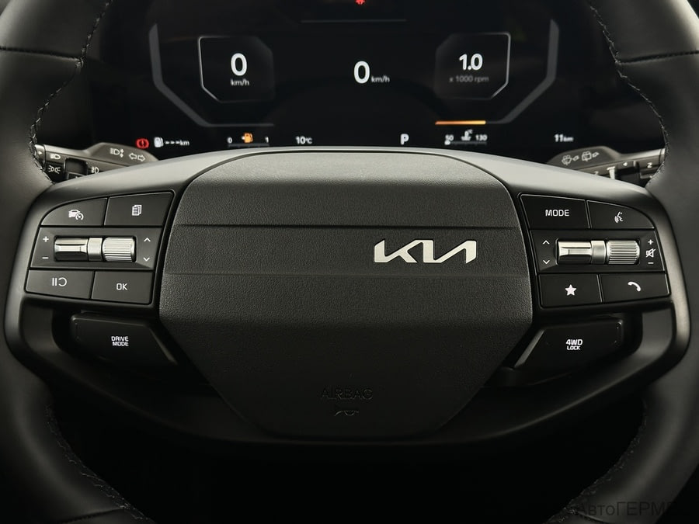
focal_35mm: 48
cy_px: 262
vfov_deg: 30.3
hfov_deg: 39.7
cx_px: 350
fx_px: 969
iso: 200
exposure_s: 1/50
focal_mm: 6.86
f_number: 1.78
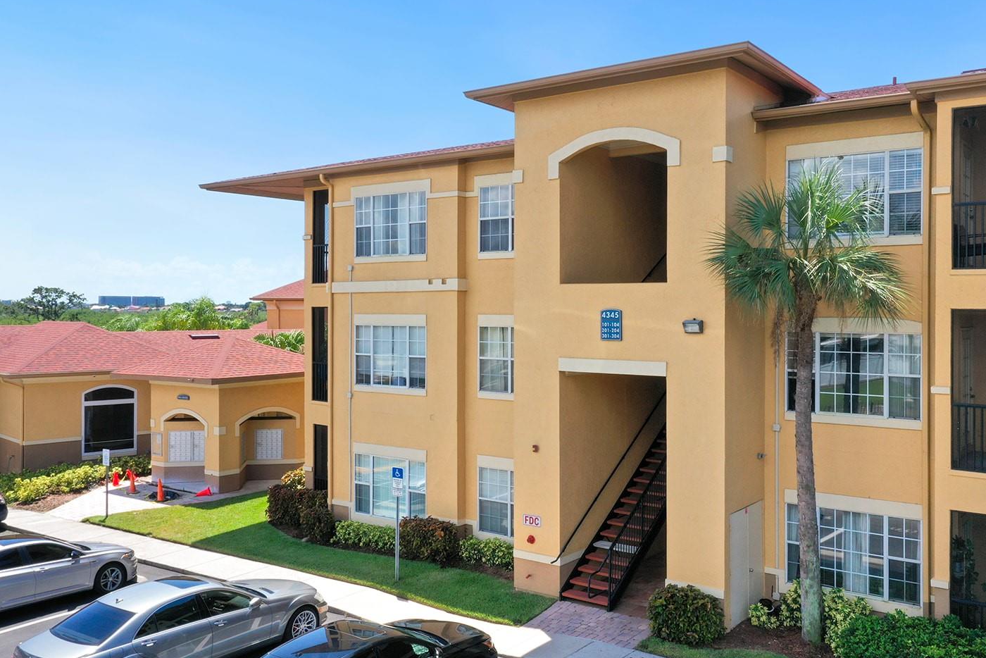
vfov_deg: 41.1
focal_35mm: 32
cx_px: 551
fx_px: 877
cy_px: 302
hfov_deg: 58.5
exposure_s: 1/100
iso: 100
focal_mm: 10.26
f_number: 11
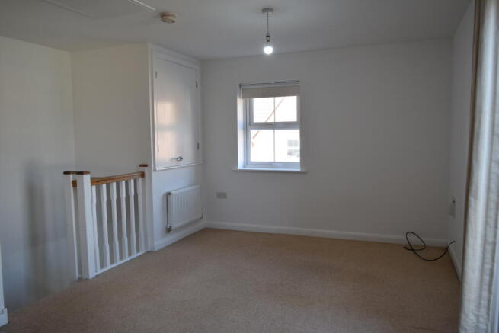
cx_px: 250
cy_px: 166
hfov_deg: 67.4
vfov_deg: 48.0
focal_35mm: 27
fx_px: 374
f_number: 6.3
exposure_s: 1/160
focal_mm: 18
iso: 400
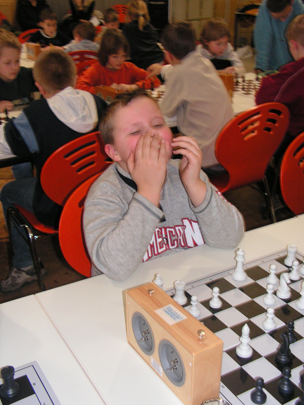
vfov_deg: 42.9
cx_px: 152
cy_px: 202
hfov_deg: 32.9
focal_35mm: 44
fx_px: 515
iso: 200
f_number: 3.2
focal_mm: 7.4
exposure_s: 1/40
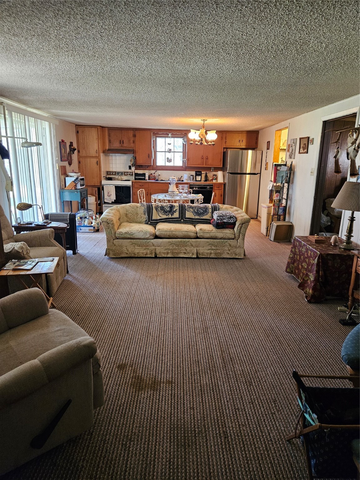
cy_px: 240
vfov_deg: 73.9
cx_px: 180
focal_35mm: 23
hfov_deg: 58.9
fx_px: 319
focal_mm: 5.4
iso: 500
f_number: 1.8
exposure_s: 1/30
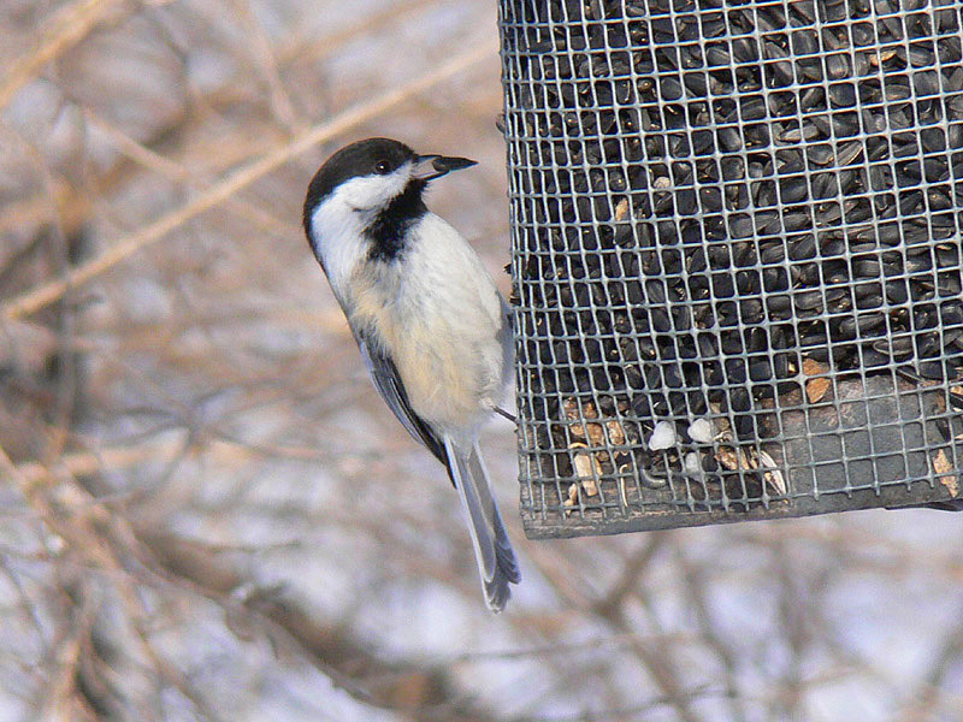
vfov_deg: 3.5
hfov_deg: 4.7
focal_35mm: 420
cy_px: 361
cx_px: 482
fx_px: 11684
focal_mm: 88.8
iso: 200
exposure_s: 1/400
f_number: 5.6
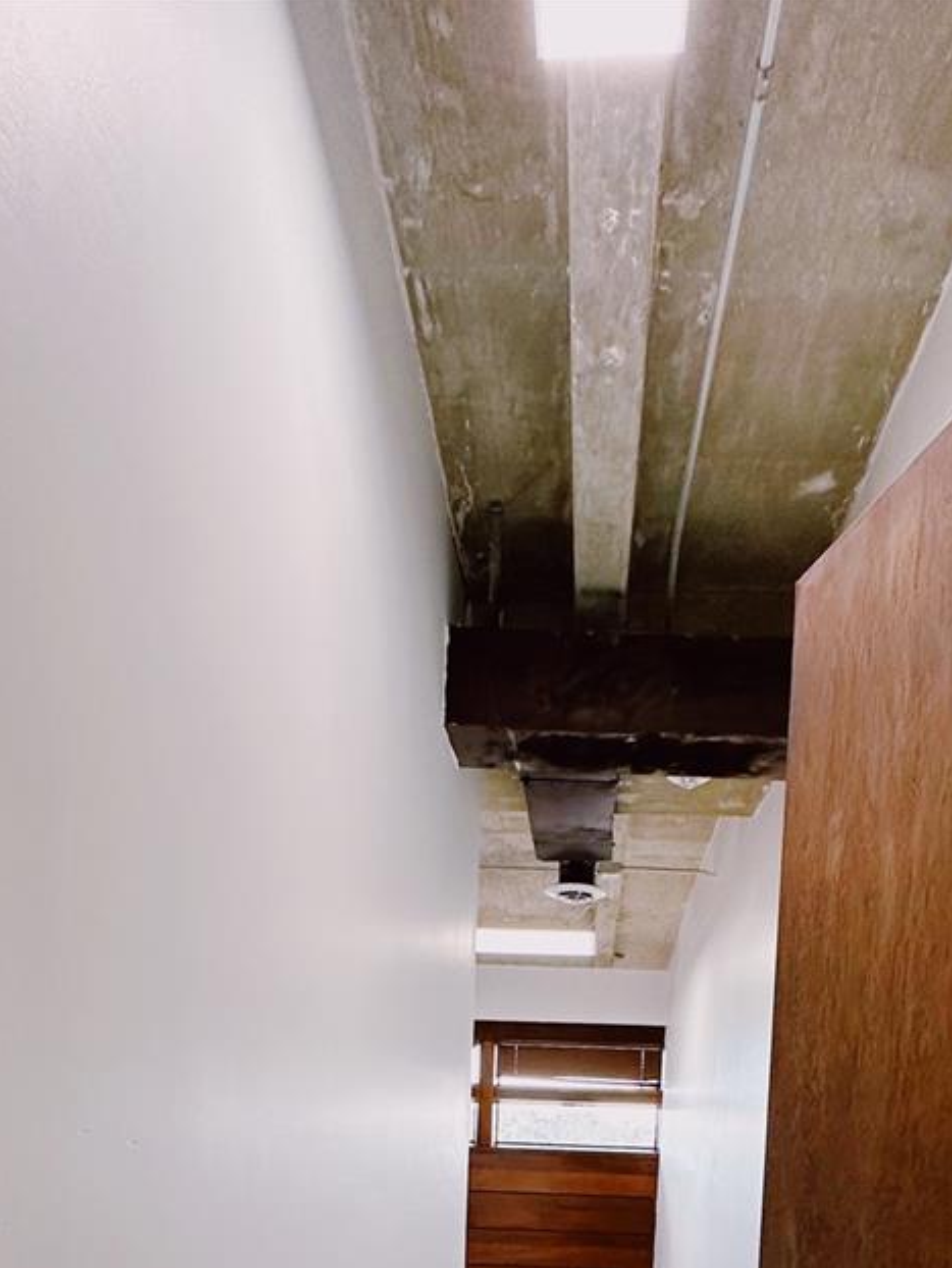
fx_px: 989
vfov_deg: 53.8
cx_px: 538
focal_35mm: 27
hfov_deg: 51.2
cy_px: 1219
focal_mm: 2.22
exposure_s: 1/120
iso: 250
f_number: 2.2
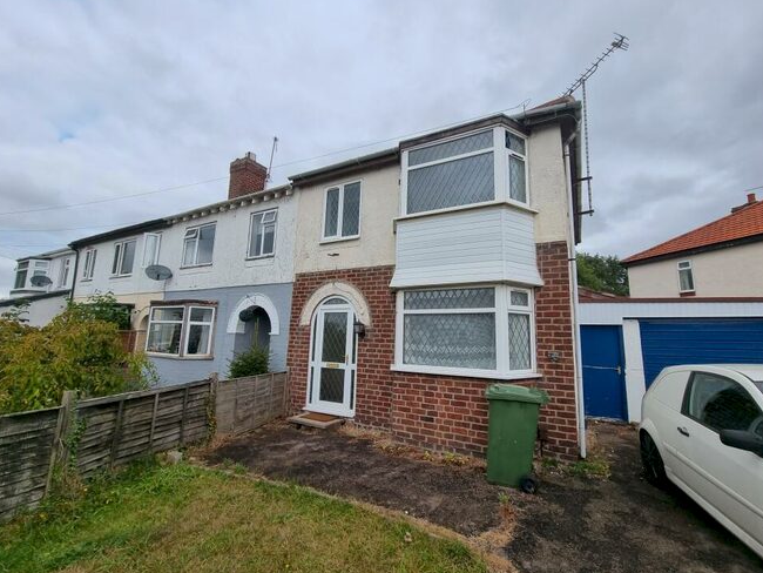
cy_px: 286
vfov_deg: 85.7
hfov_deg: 101.9
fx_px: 309
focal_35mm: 14
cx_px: 403
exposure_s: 1/1480
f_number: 2.2
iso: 50
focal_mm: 2.2
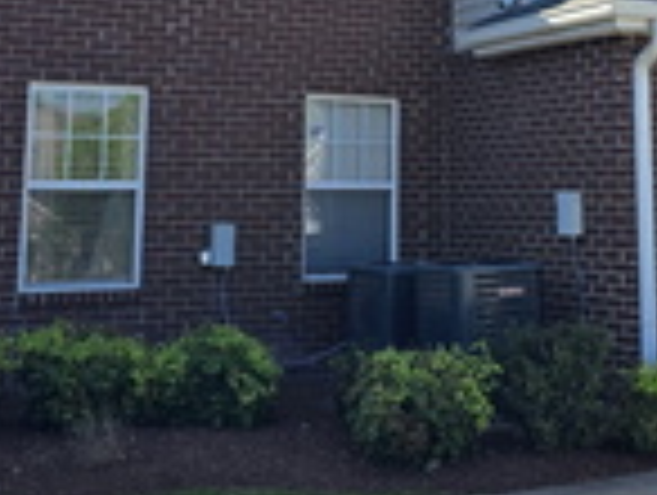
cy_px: 4
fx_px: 1198
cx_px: 396
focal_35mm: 63
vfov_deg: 22.5
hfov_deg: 30.6
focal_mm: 6.3
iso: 12
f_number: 1.7
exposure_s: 1/631
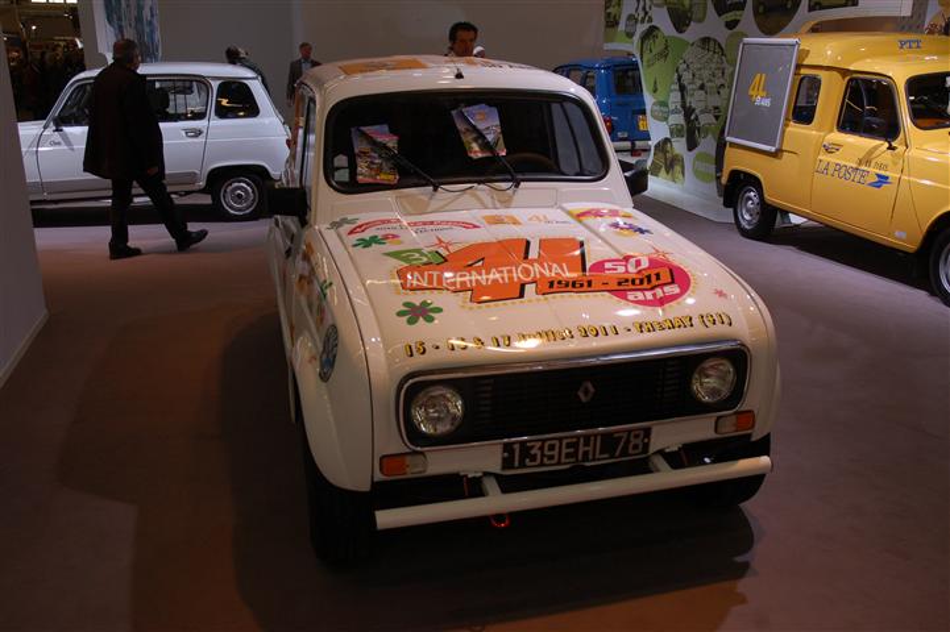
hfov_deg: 53.2
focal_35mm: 36
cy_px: 316
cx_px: 475
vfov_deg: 36.8
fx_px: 950
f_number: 5
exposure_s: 1/100
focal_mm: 24
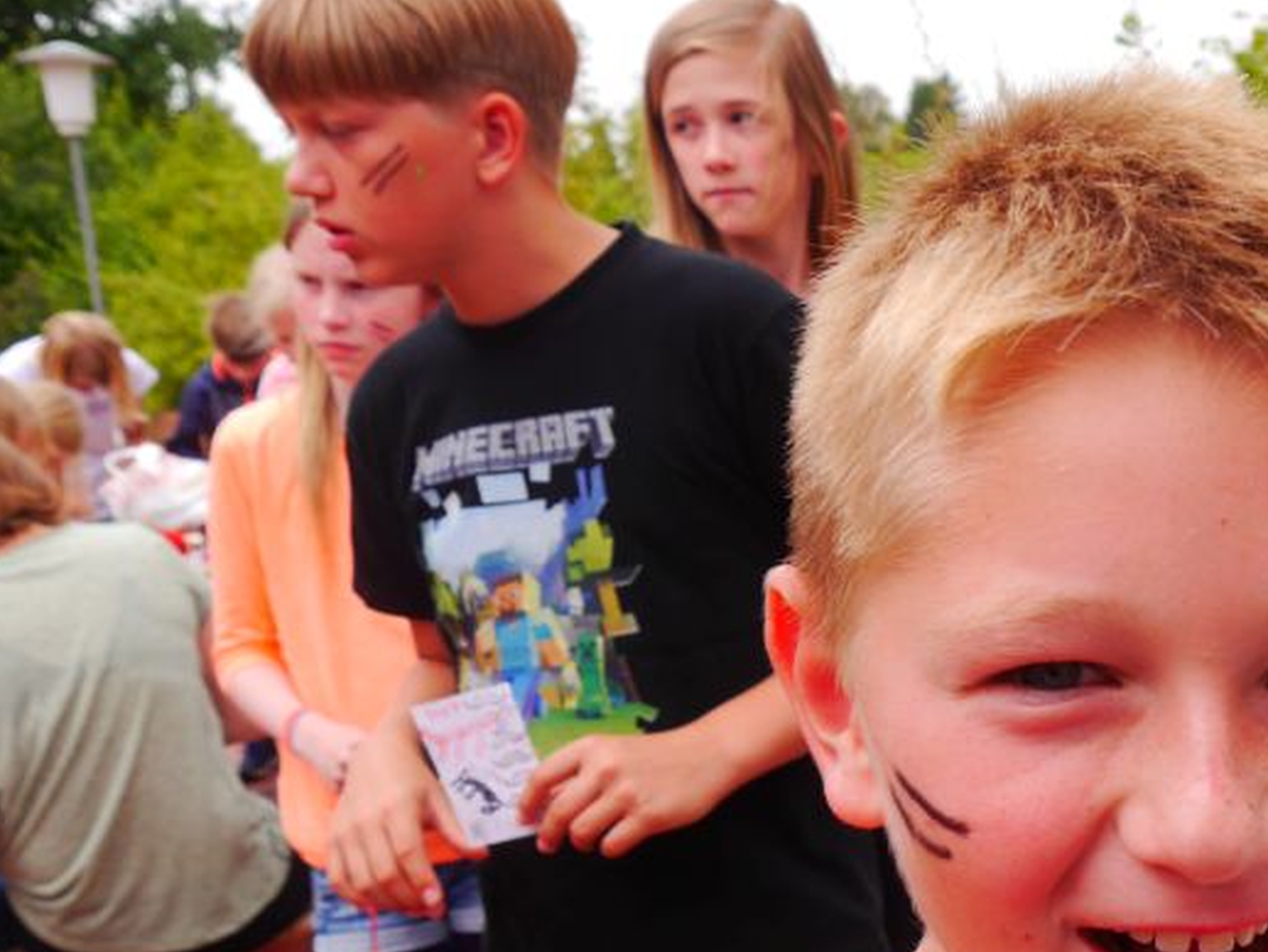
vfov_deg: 24.7
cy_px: 797
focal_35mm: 58
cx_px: 1212
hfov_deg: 31.2
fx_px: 2125
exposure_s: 1/250
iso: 160
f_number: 5
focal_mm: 15
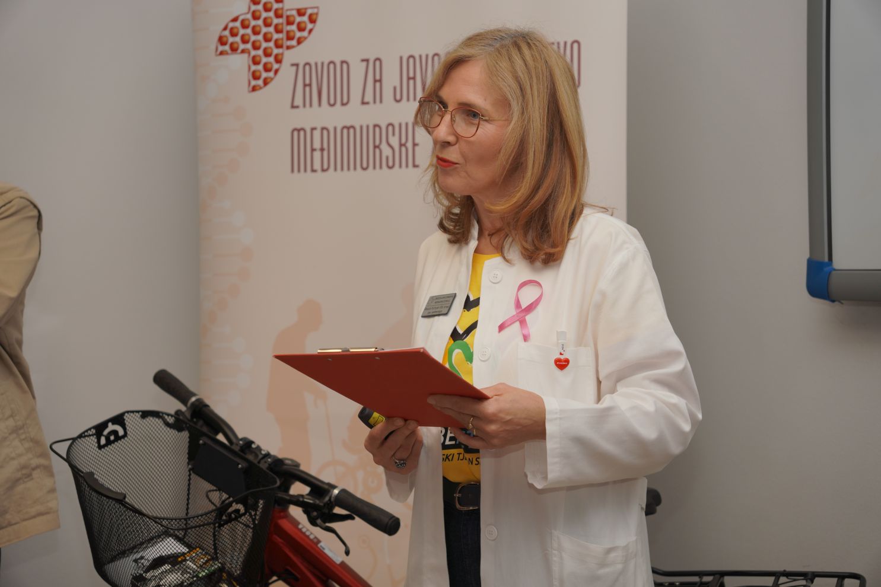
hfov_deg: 30.1
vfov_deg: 20.3
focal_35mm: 67
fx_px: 1641
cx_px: 440
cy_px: 294
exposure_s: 1/250
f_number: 3.2
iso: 100
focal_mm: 44.7
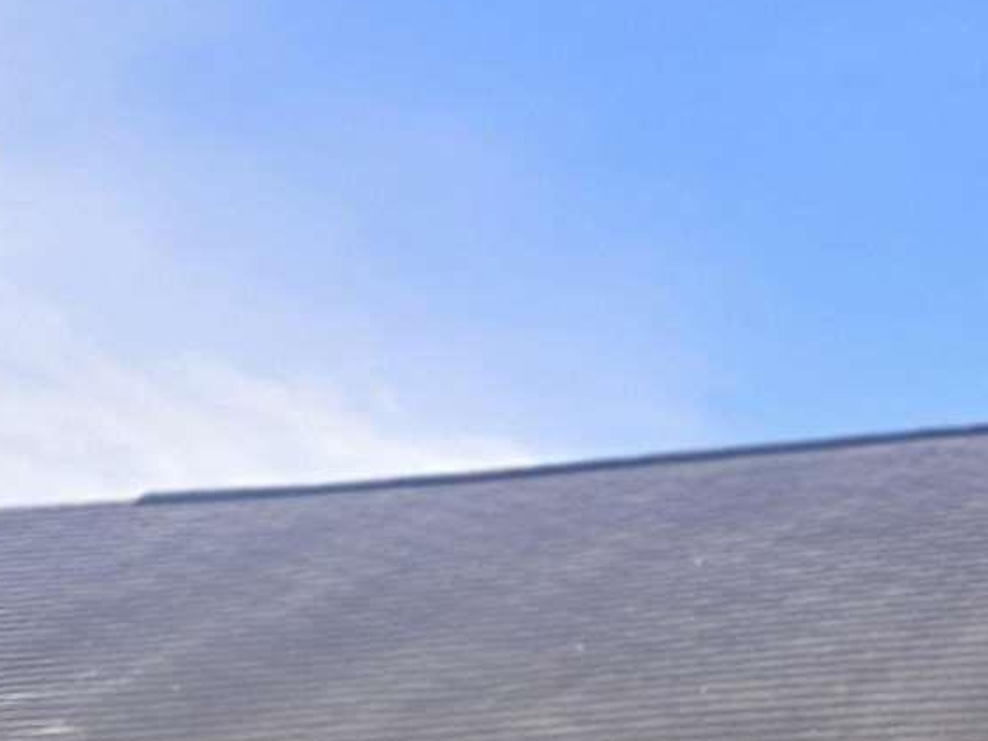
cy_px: 1693
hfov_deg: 14.3
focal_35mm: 126
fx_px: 3597
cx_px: 1610
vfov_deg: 10.4
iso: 12
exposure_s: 1/713
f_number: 1.7
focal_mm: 6.3
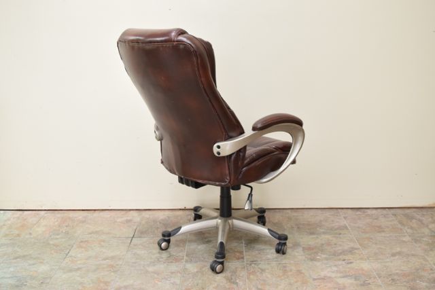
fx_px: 526
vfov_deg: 30.9
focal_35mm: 44
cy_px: 145
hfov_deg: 45.0
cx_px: 218
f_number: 5.6
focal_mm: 29
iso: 800
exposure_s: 1/100
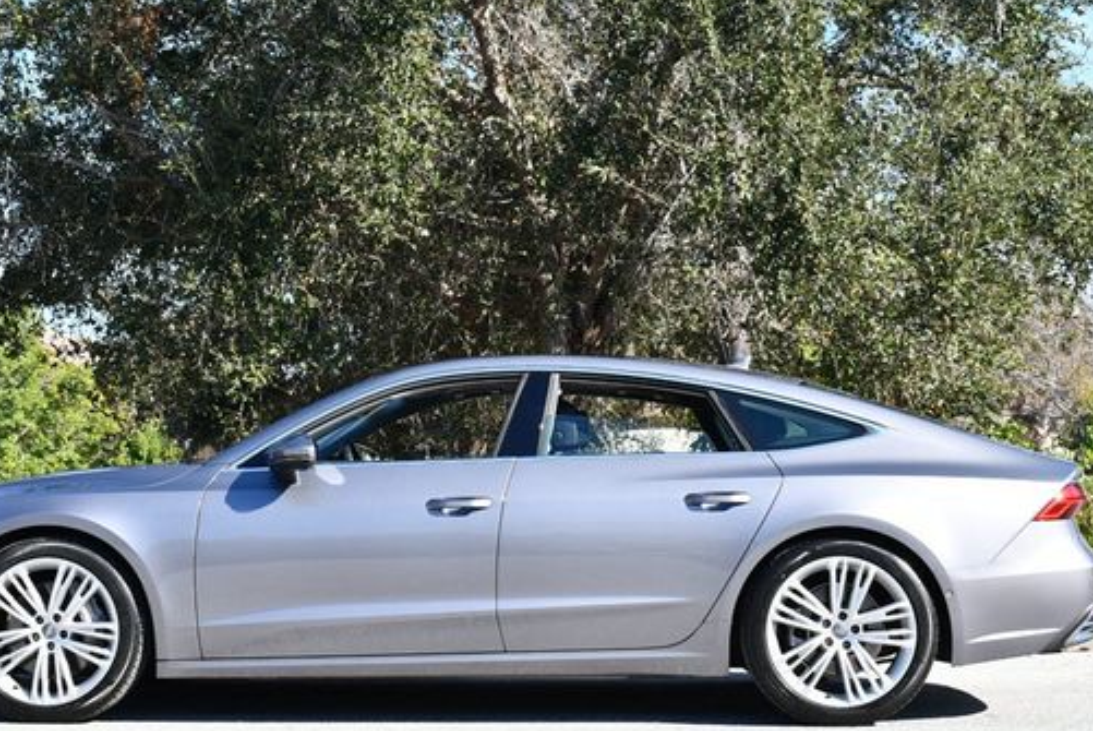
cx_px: 476
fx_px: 2097
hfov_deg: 29.2
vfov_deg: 19.8
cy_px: 343
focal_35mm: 69
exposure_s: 1/250
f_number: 7.1
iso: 200
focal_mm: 27
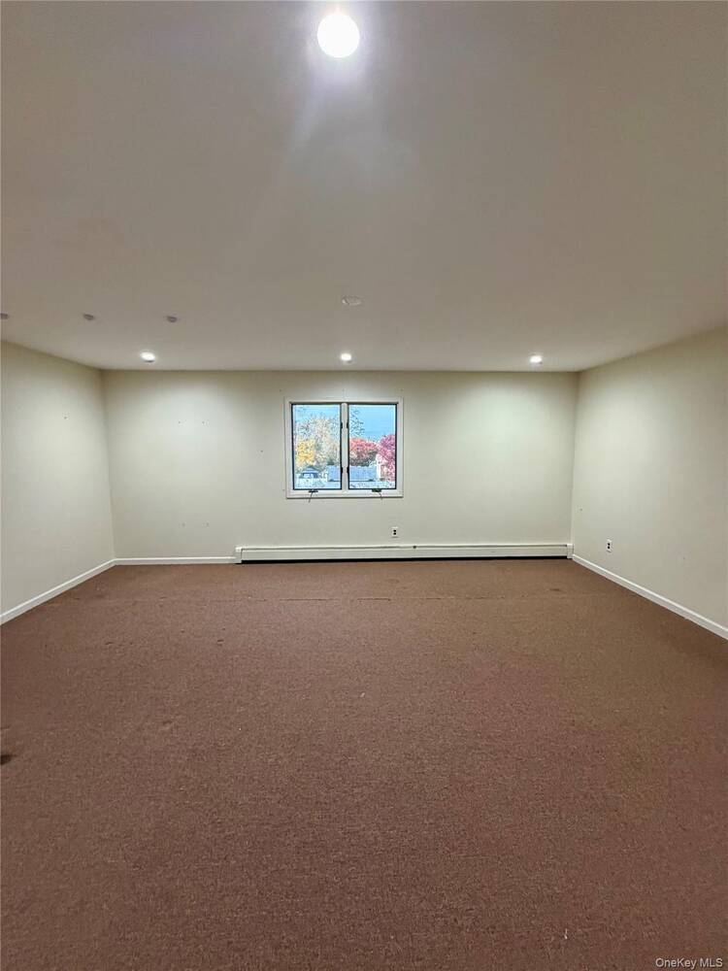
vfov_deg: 102.1
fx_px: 393
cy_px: 486
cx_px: 364
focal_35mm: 14
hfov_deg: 85.7
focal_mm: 2.22
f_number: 2.2
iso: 320
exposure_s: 1/60
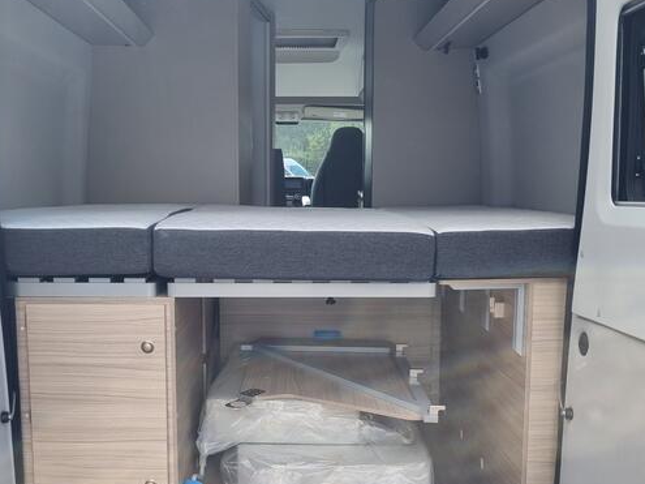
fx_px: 782
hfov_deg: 44.7
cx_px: 281
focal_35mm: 42
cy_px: 310
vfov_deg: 34.1
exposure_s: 1/650
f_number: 1.8
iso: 50
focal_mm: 5.4
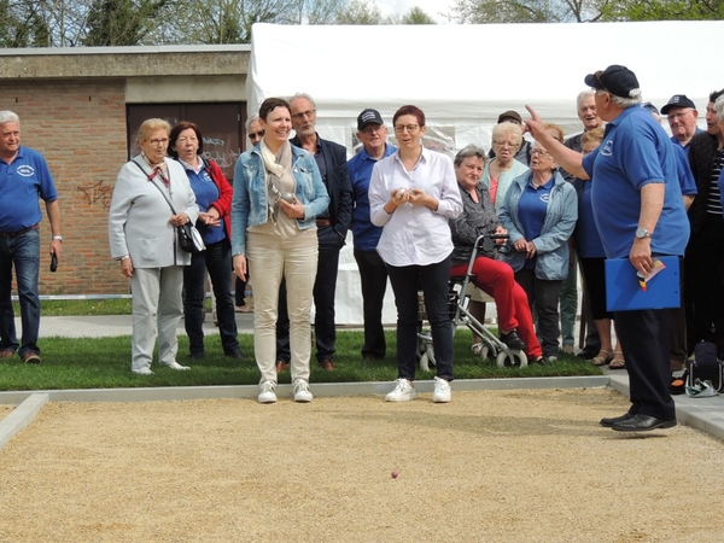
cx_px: 362
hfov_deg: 23.0
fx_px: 1778
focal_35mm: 85
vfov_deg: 17.4
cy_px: 272
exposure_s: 1/500
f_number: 4
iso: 100
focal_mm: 15.1
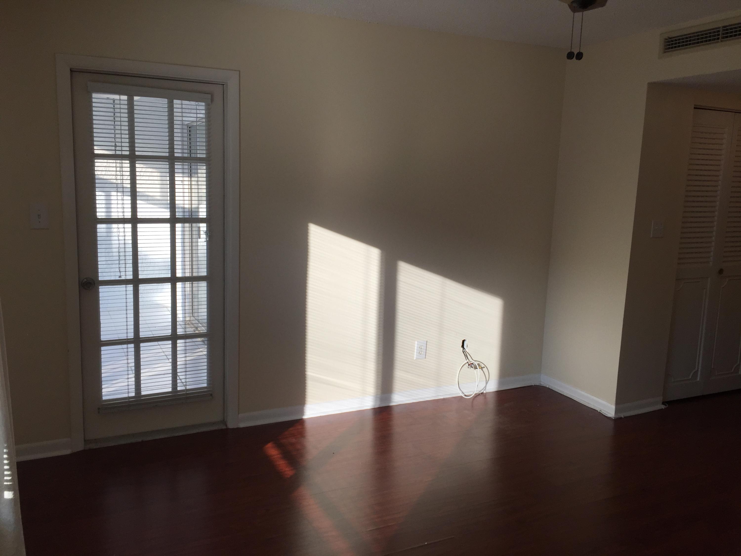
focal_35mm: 29
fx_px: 621
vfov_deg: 48.2
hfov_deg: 61.7
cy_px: 278
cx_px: 370
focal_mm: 4.15
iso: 32
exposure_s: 1/425
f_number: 2.2
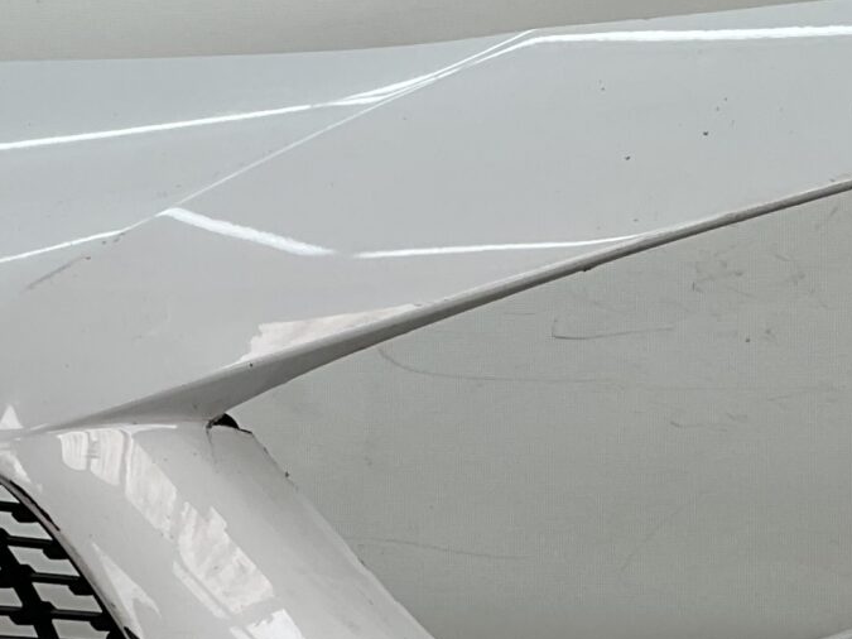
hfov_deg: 17.9
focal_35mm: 110
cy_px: 686
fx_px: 2707
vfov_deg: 13.2
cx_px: 353
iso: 16
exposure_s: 1/140
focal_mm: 3
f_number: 1.8
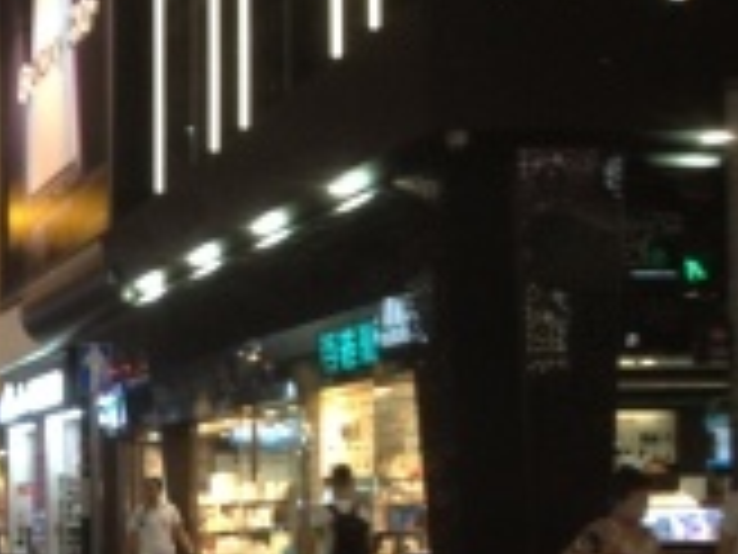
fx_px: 2025
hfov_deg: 19.0
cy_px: 588
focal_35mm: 95
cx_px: -241
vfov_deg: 15.2
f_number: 2.4
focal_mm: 4.28
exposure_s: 1/20
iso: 100
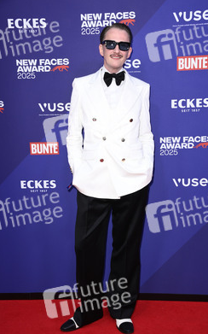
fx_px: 454
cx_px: 112
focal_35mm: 50
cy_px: 170
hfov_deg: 25.8
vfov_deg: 40.3
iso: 800
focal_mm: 48
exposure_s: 1/250
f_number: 5.6
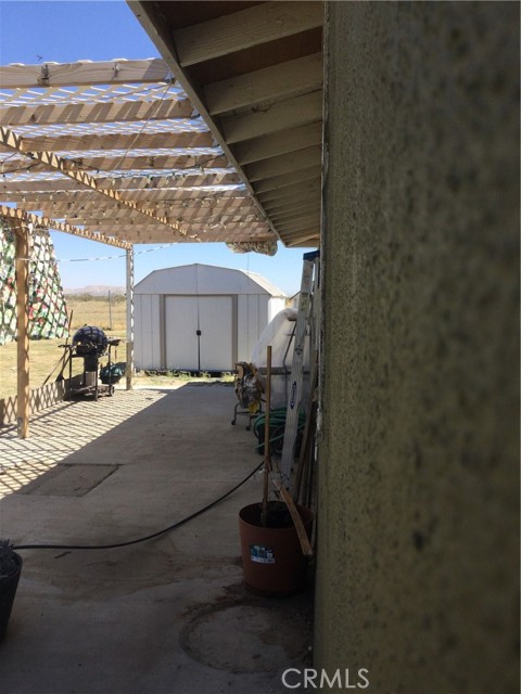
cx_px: 260
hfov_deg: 45.4
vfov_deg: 58.4
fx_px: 622
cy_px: 347
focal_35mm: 31
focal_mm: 3.3
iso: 25
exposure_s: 1/741
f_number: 2.4
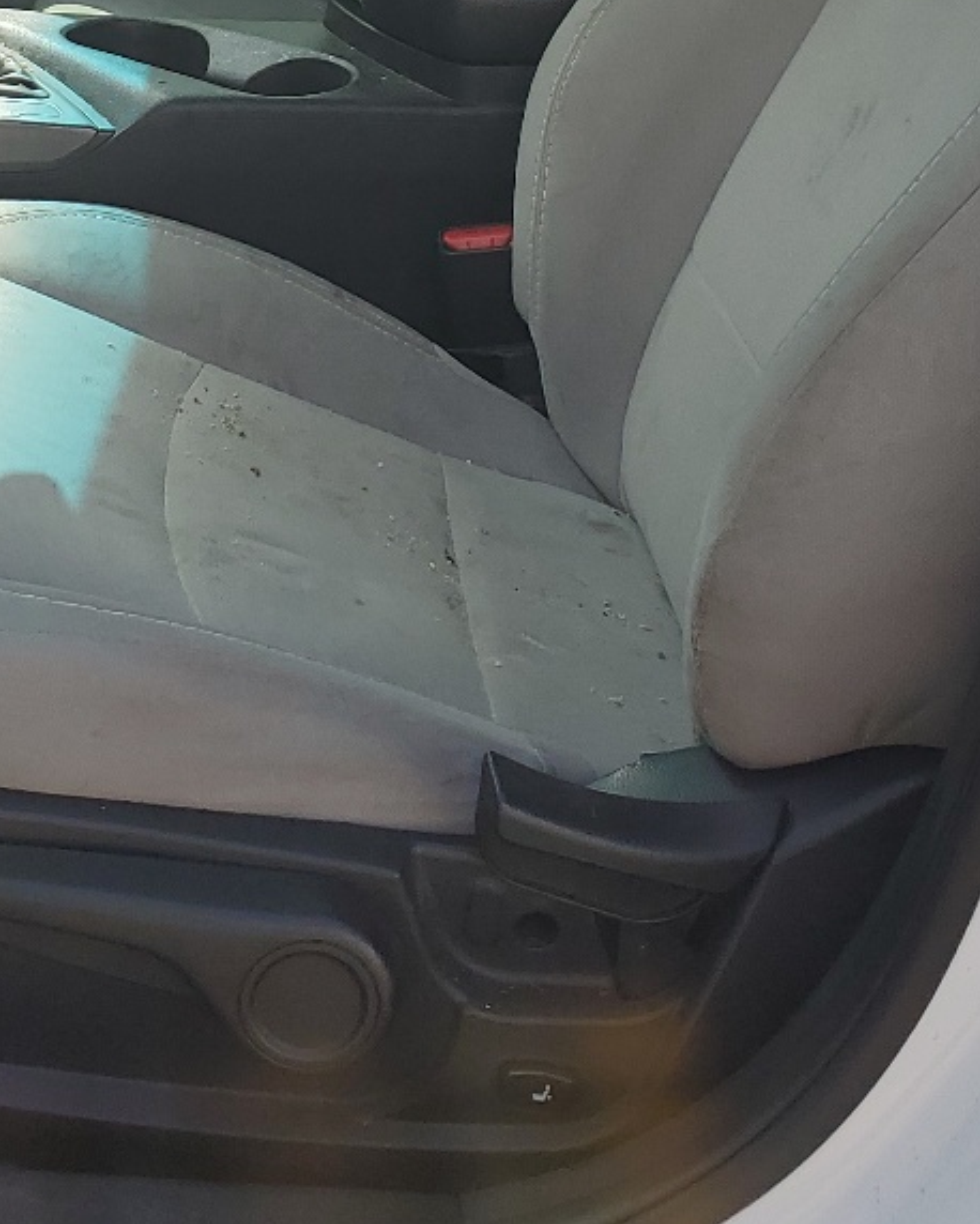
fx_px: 2573
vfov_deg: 25.3
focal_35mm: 71
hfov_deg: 21.3
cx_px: 180
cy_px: -24
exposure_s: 1/1667
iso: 50
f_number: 1.5
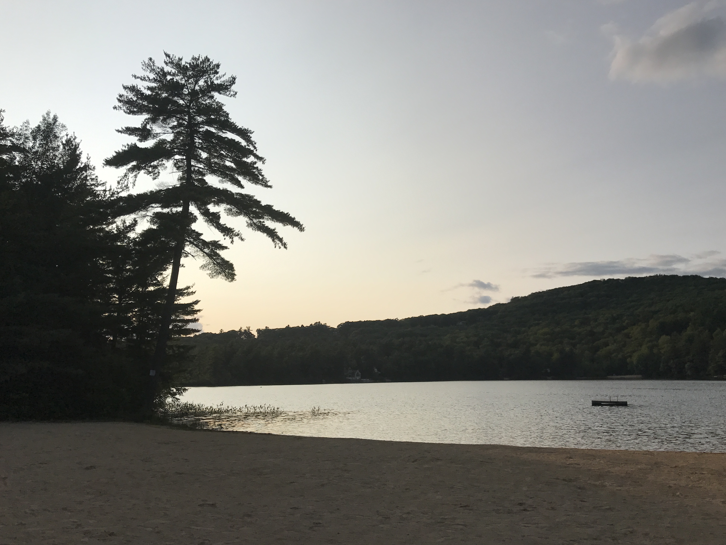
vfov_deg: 48.2
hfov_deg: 61.7
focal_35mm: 29
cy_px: 278
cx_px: 372
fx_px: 608
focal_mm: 3.99
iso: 20
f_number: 1.8
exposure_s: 1/5650
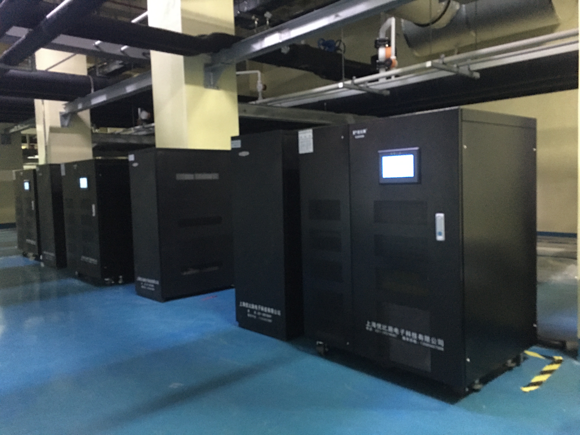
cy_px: 218
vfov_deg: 48.2
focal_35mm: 29
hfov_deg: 61.7
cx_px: 290
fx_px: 486
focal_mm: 4.15
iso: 250
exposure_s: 1/4
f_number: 2.2
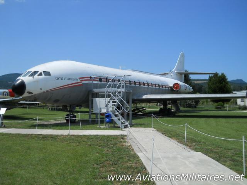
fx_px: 293
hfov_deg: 45.8
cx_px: 124
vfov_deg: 35.1
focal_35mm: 41
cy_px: 92
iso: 80
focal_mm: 6.72
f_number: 5.5
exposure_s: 1/500
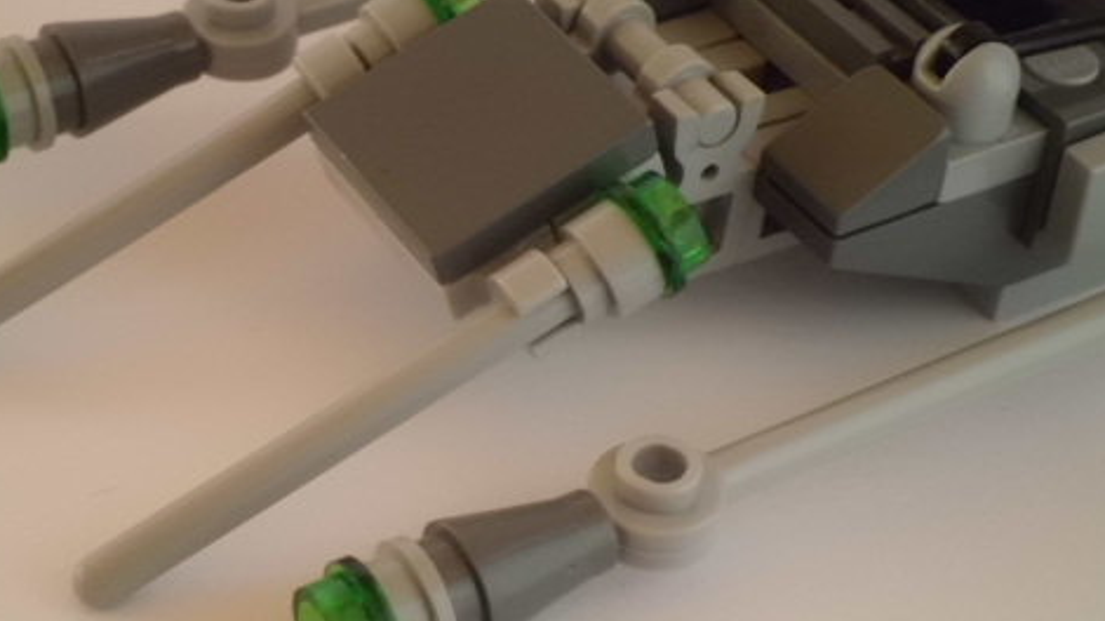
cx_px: 418
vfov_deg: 13.6
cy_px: 358
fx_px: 2607
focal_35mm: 89
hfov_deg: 23.9
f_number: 3.9
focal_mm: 10.7
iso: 400
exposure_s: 1/30
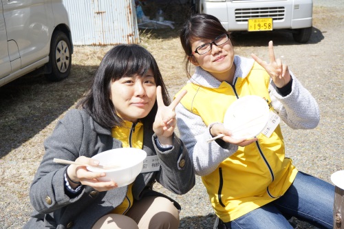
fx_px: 472
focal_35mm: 50
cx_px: 172
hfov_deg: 40.0
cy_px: 114
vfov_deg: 27.2
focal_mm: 33
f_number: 5.6
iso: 100
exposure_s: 1/320
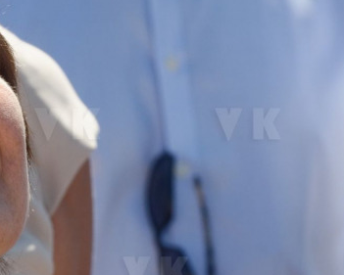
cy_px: 154
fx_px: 6518
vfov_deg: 2.4
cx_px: -25
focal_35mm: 640
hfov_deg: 3.0
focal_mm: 200
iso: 200
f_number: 11
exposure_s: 1/640
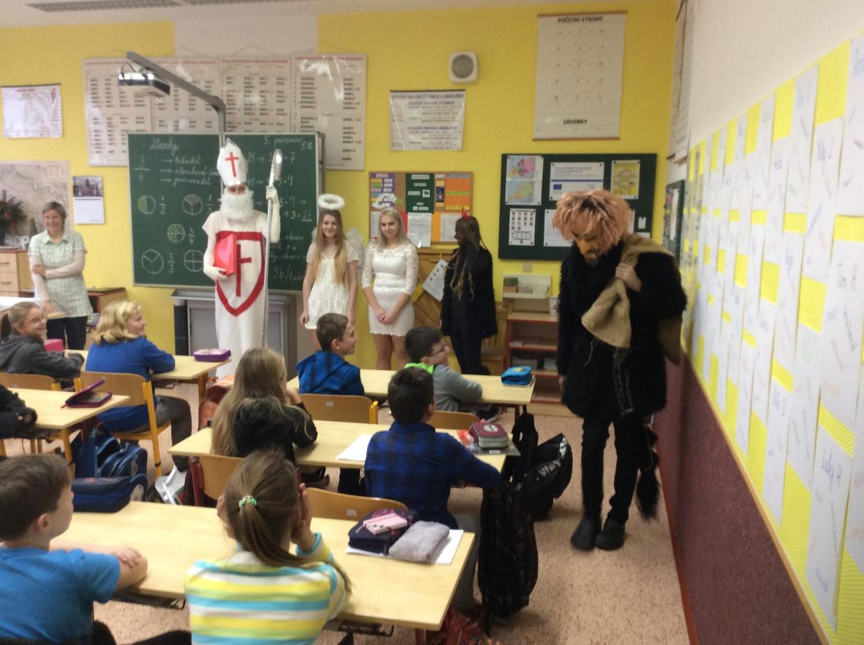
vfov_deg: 44.0
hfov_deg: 56.9
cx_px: 432
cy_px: 322
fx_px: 797
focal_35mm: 32
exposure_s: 1/25
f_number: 2.4
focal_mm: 3.3
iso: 80
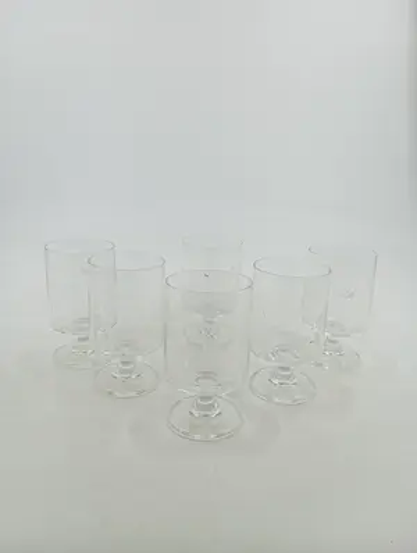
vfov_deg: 63.4
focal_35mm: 28
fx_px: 448
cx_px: 208
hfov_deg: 49.9
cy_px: 276
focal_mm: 4.22
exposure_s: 1/100
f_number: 1.8
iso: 61
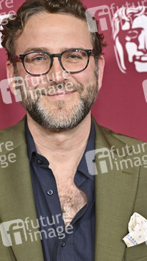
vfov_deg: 13.5
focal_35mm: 159
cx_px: 57
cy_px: 123
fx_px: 1101
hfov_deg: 7.6
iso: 3200
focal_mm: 139
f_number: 7.1
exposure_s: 1/320
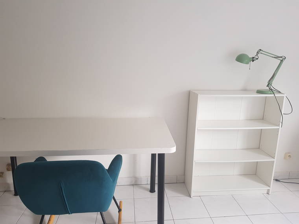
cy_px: 112
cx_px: 150
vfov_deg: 53.1
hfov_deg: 67.3
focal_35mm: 26
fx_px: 225
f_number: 1.7
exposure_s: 1/50
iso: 64
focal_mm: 4.2
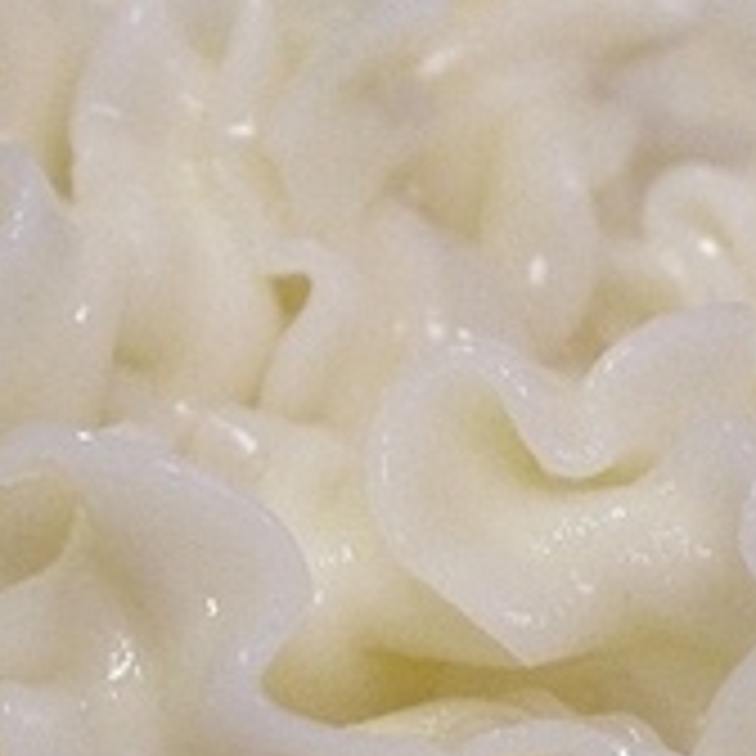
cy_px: 1044
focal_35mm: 228
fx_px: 5634
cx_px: 567
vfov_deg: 7.6
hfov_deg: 7.7
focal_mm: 35
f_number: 4.5
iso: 800
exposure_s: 1/30
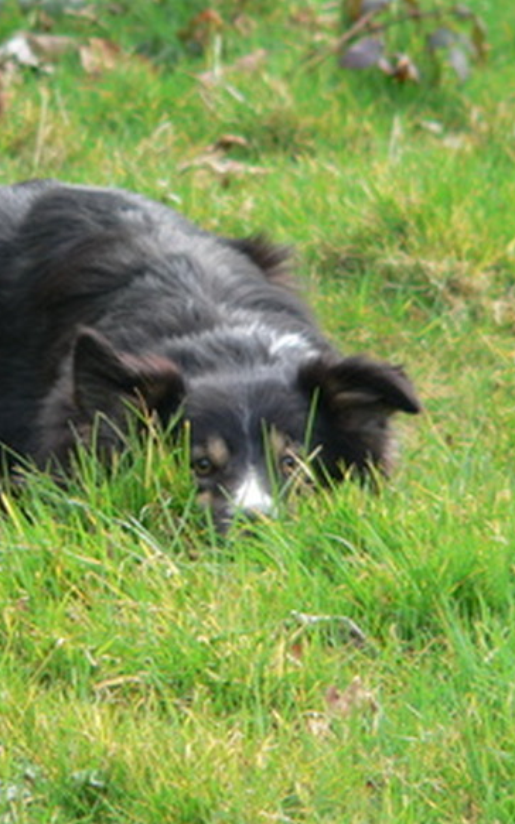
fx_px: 13776
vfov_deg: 3.4
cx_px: 134
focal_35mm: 613
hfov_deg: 2.1
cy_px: 412
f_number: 3.7
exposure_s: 1/125
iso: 80
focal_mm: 72
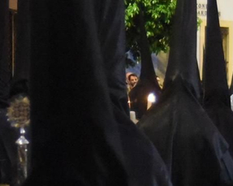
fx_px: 1047
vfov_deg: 10.1
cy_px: 121
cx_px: -19
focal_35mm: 152
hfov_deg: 12.5
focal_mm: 29
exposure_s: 1/125
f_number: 3.5
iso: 12800
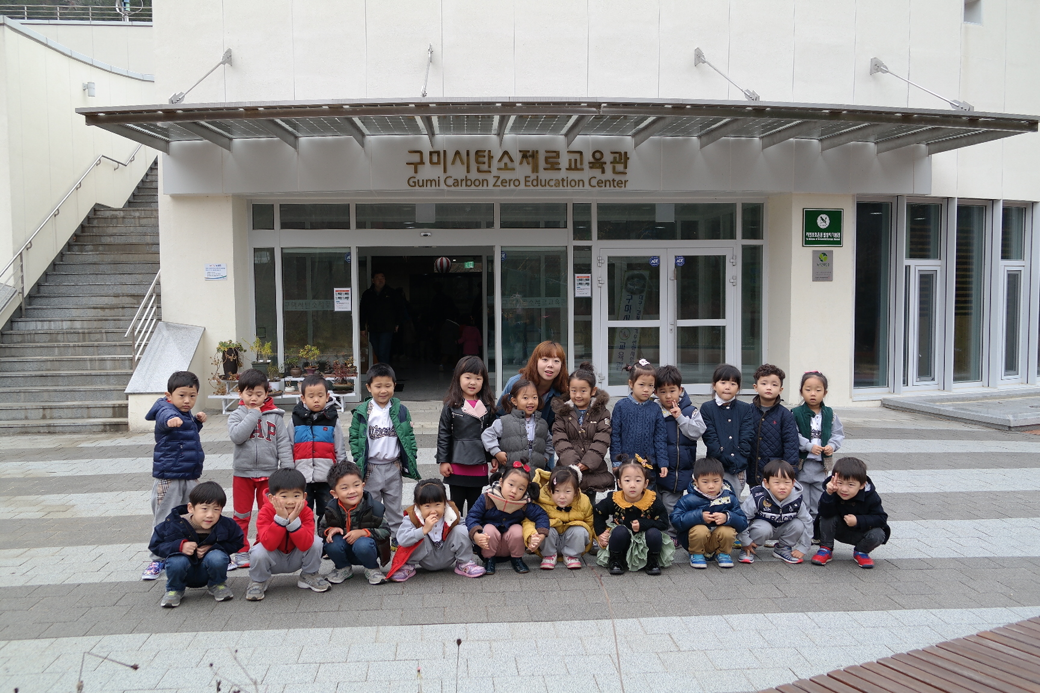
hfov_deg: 61.9
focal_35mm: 30
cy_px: 346
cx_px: 520
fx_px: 867
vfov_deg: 43.6
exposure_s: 1/125
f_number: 4
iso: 100
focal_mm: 20
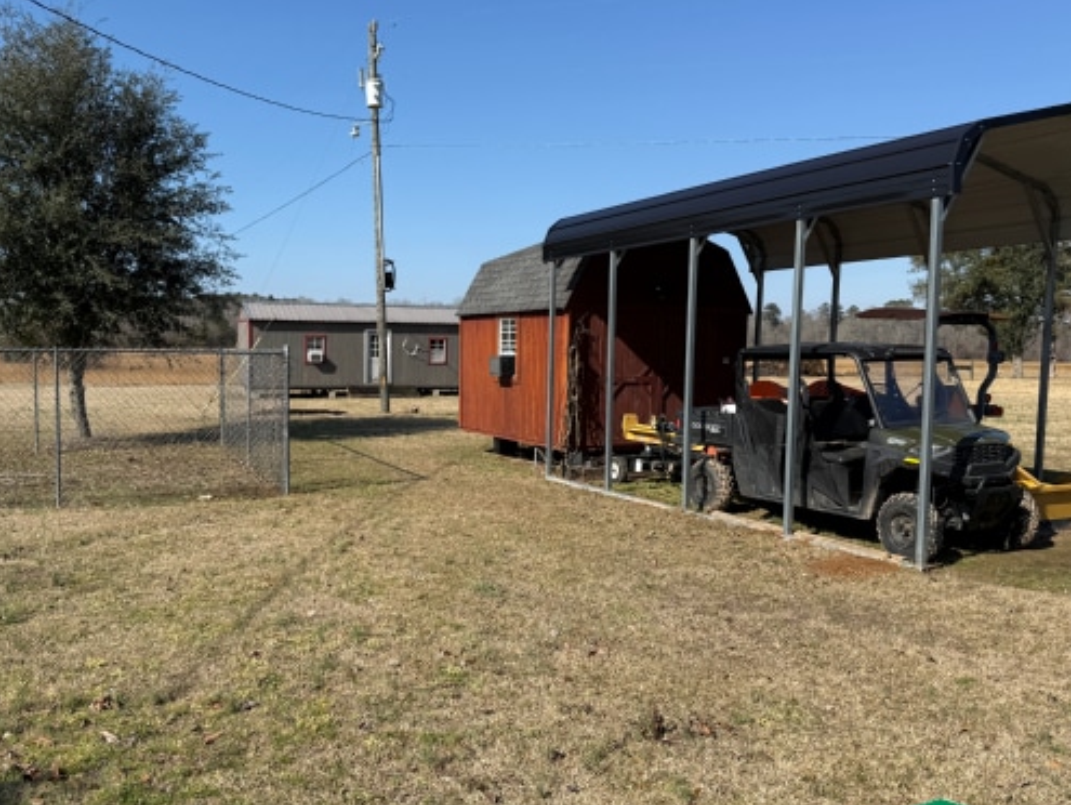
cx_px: 463
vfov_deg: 45.5
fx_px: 960
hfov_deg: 58.1
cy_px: 411
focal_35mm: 31
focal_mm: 6.76
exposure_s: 1/4975
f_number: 1.78
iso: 80
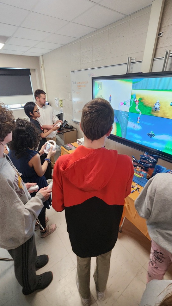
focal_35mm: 15
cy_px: 153
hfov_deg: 70.5
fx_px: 122
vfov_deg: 103.0
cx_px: 82
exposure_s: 1/40
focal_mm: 2.2
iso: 400
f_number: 2.2
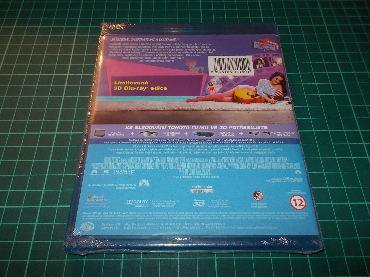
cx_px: 185
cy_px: 138
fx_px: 310
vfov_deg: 48.2
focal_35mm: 29
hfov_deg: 61.7
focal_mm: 4.1
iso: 200
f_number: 3.3
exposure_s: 1/30
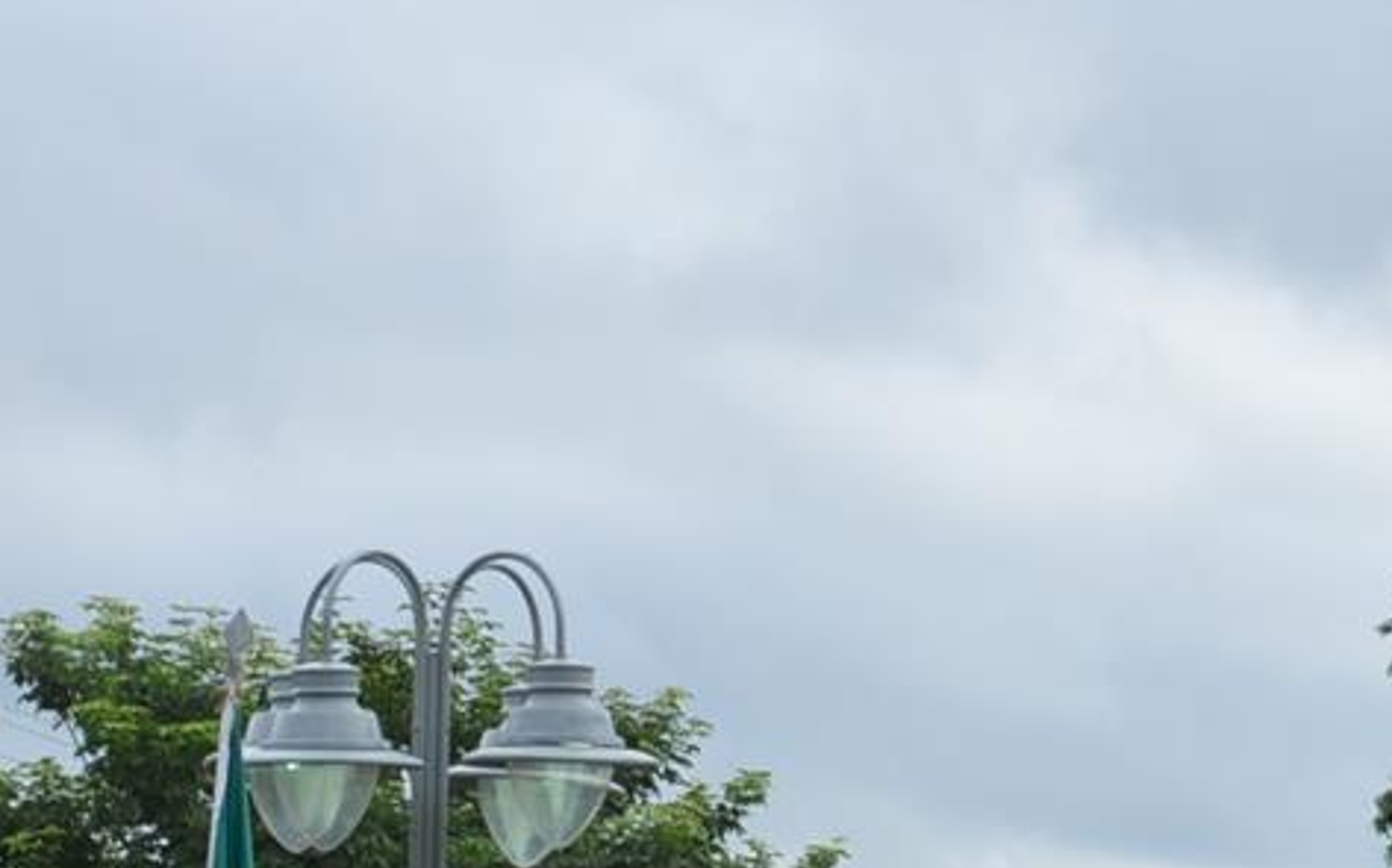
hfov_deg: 11.7
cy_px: 1451
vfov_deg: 7.2
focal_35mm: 179
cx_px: 453
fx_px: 6787
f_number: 8
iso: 200
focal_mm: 30
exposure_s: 1/250
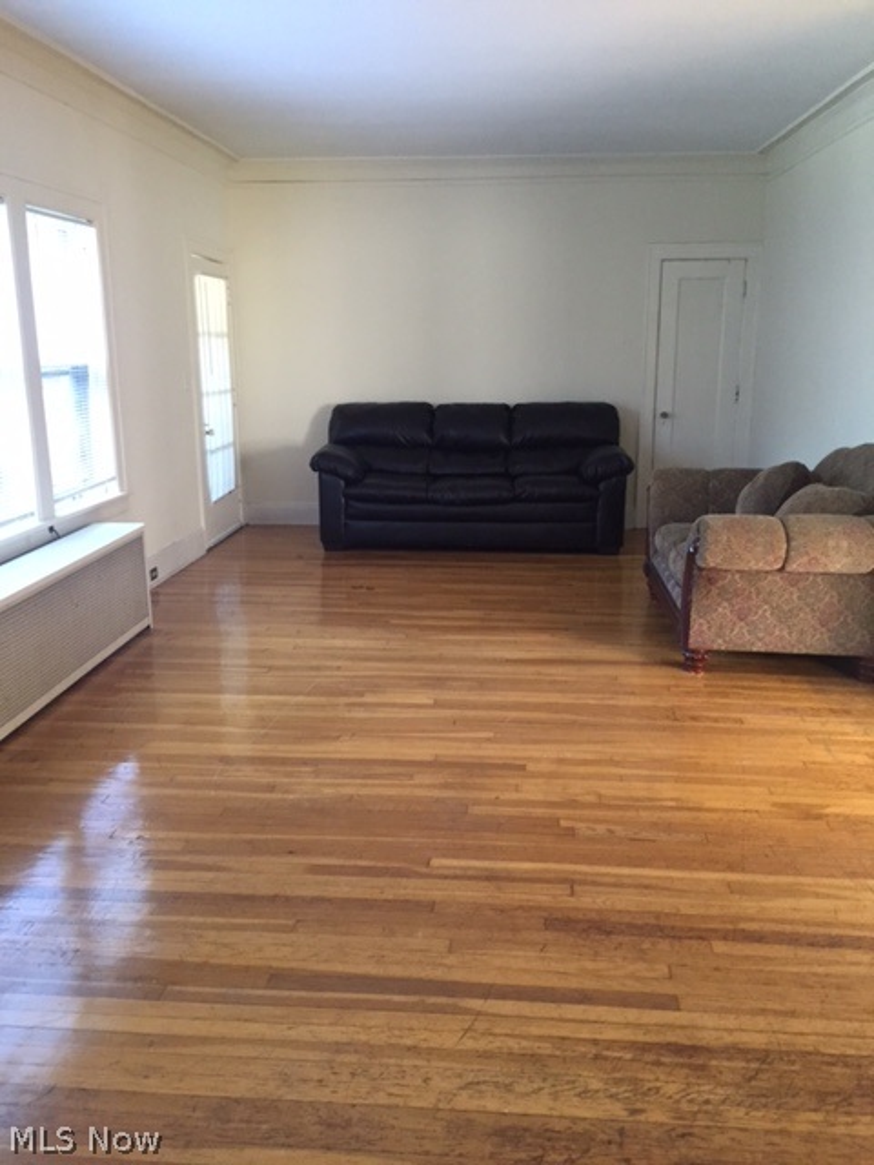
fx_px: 976
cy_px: 582
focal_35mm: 29
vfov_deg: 61.7
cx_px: 437
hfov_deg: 48.2
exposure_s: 1/24
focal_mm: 4.15
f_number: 2.2
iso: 250
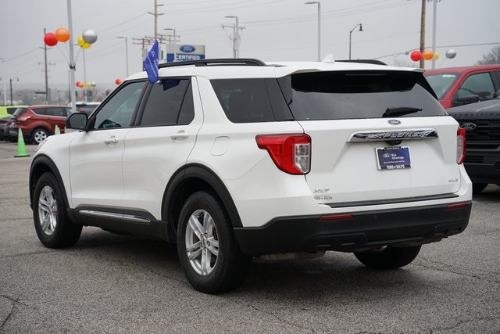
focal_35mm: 65
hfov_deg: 31.0
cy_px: 167
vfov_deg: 20.9
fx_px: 903
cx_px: 250
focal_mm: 65
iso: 100
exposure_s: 1/100
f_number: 5.6
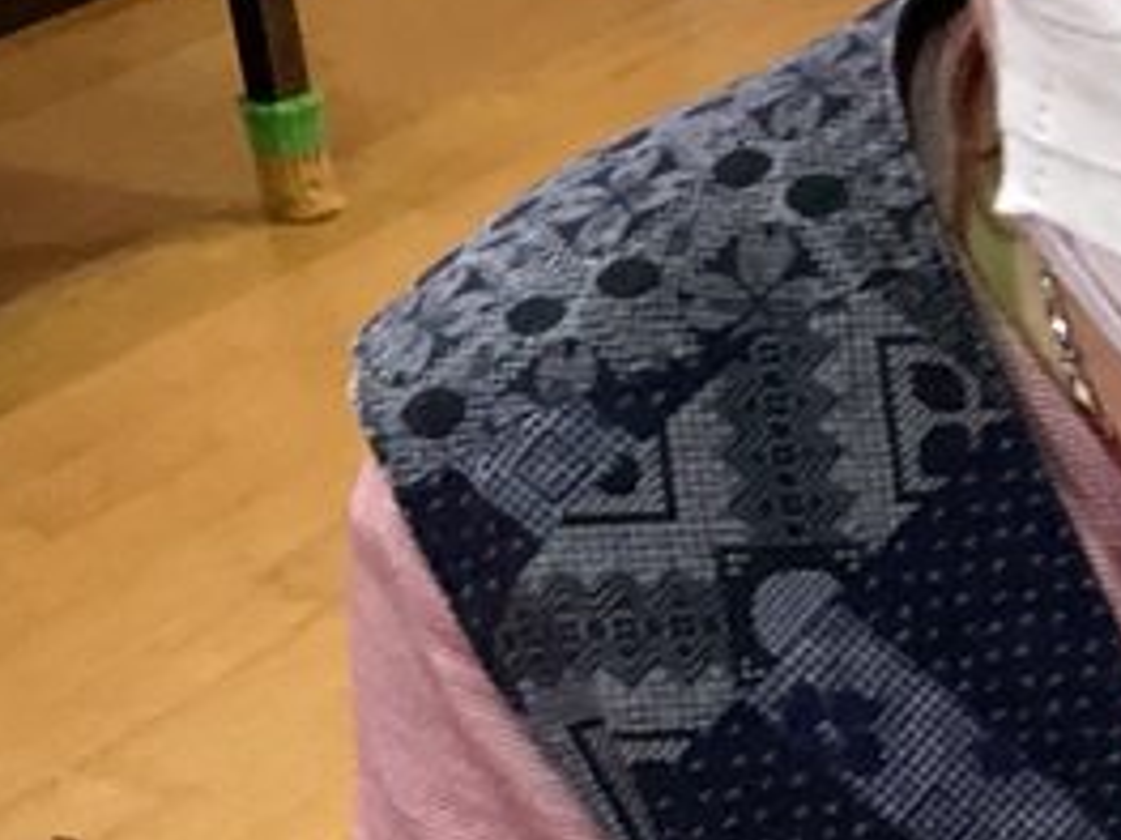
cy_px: 512
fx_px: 3820
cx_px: 1739
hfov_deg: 15.3
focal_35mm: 118
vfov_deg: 12.5
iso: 250
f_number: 2.4
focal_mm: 3.3
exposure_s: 1/40
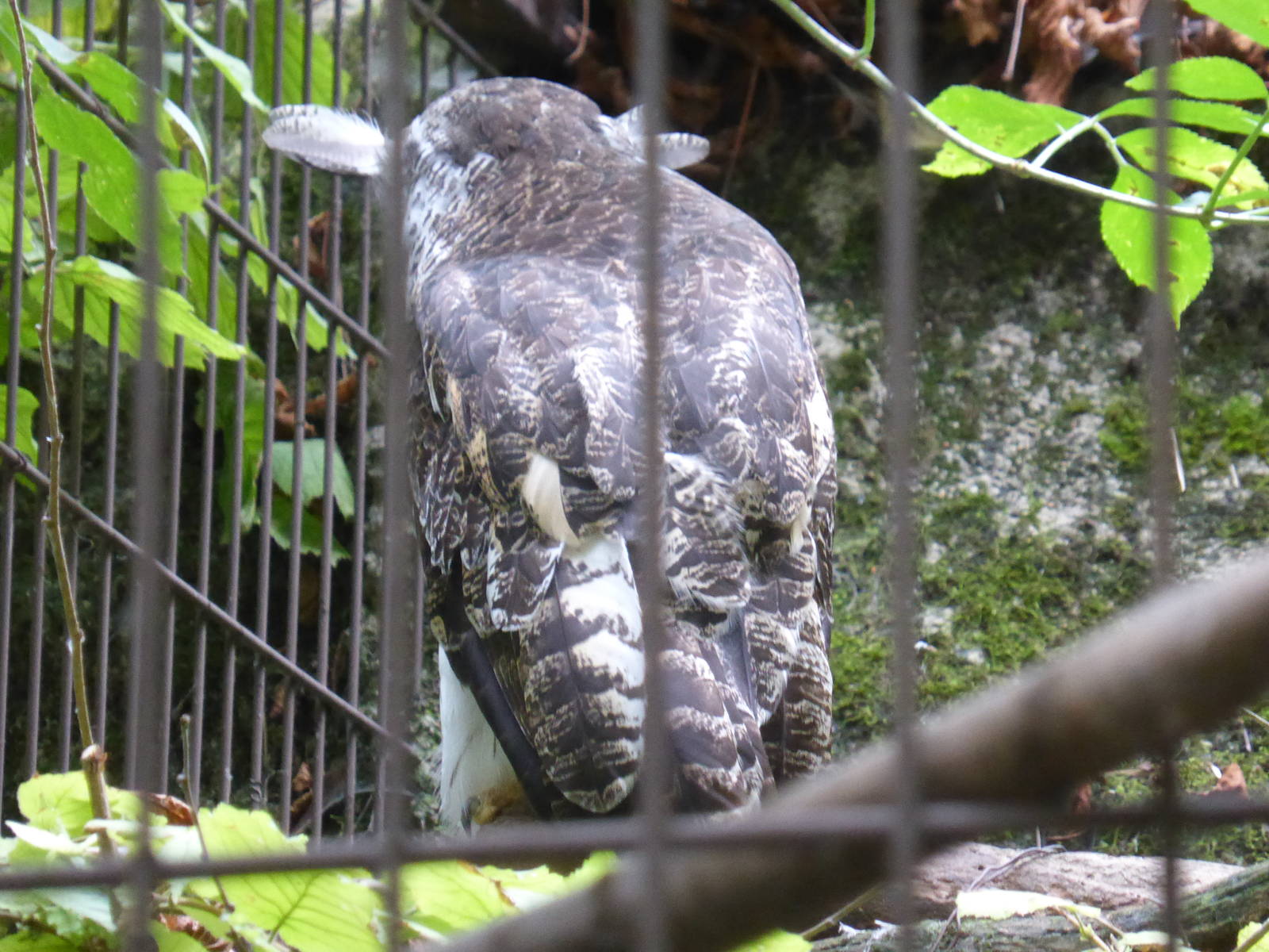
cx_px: 634
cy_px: 476
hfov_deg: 5.4
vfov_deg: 4.0
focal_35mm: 370
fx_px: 13564
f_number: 5.9
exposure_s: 1/40
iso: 800
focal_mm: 60
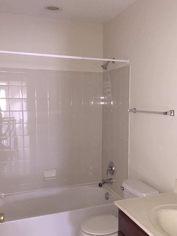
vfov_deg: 52.6
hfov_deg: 40.7
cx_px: 95
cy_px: 127
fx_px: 239
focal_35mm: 35
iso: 125
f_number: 2.2
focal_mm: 4.15
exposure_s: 1/20
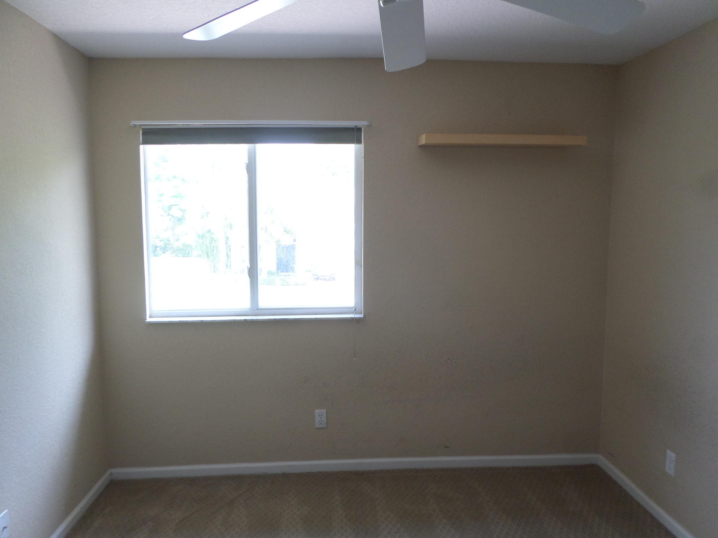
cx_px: 359
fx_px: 519
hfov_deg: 69.4
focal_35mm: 25
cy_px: 269
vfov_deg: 54.9
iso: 80
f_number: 2.5
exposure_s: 1/45
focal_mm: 4.5
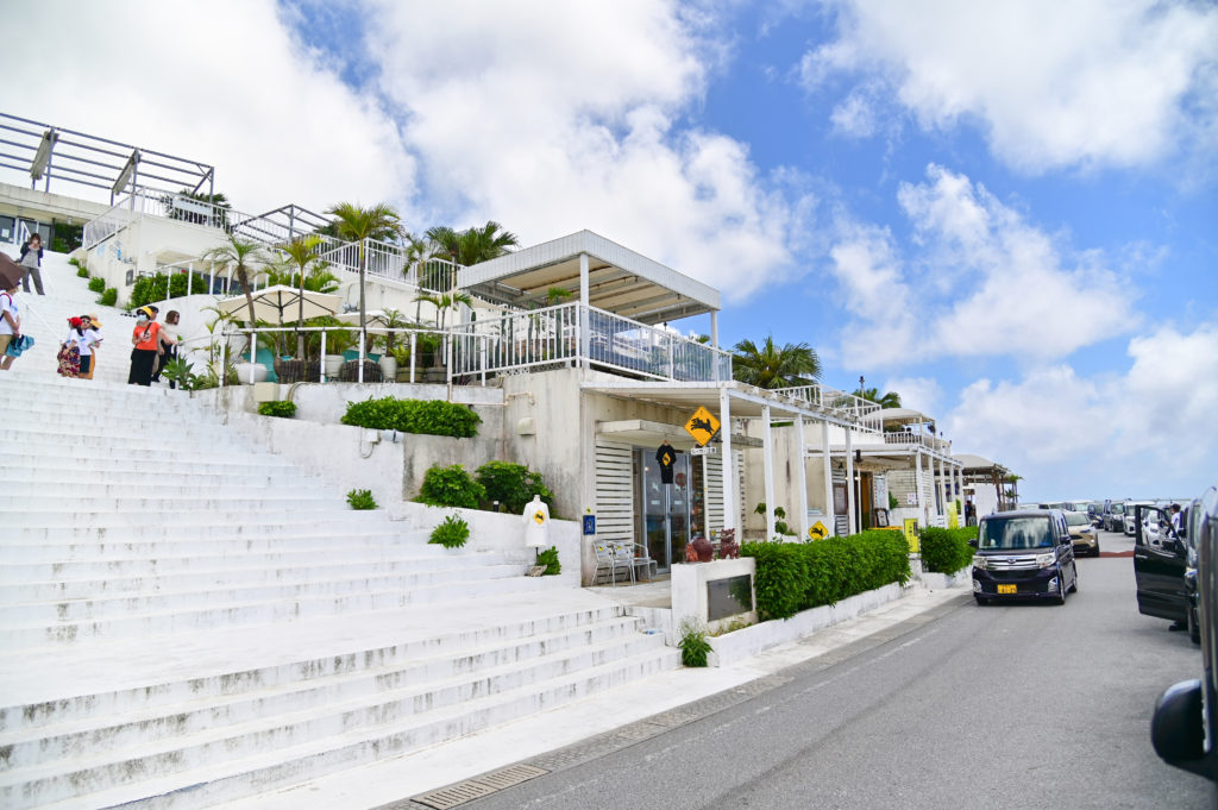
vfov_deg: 53.1
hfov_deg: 73.8
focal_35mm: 24
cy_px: 405
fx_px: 811
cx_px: 609
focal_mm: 24
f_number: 4
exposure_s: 1/1600
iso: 100
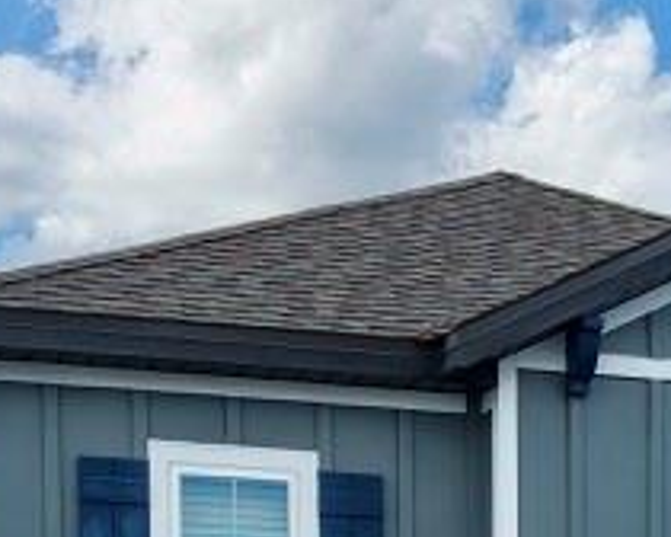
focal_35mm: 114
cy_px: 946
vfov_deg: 12.4
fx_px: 2264
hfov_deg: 16.6
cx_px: 620
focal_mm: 8.67
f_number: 1.8
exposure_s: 1/4000
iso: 290
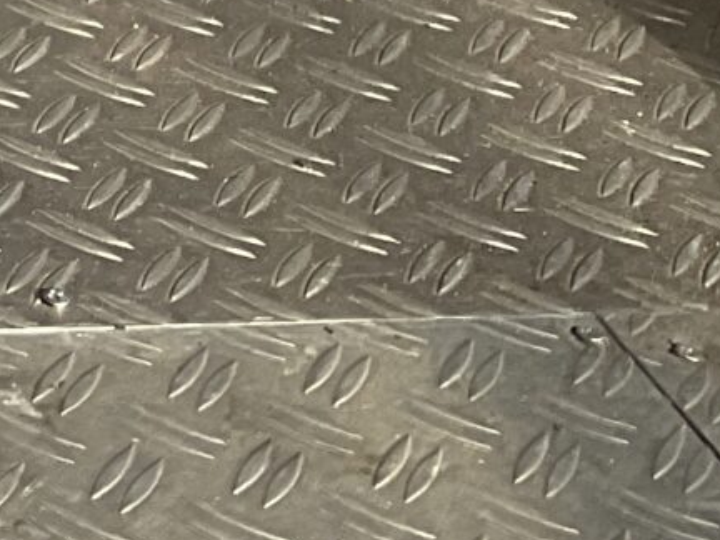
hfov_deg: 9.7
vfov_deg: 7.8
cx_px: -1203
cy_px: -903
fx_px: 3578
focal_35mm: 172
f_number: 1.8
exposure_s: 1/804
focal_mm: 3
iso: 16
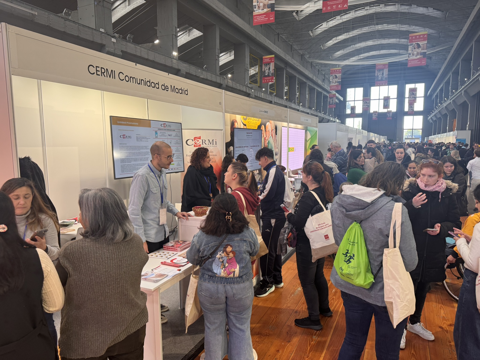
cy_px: 180
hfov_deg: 71.6
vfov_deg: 56.8
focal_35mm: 24
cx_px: 240
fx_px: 333
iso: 125
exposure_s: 1/100
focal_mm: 6.76
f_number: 1.78
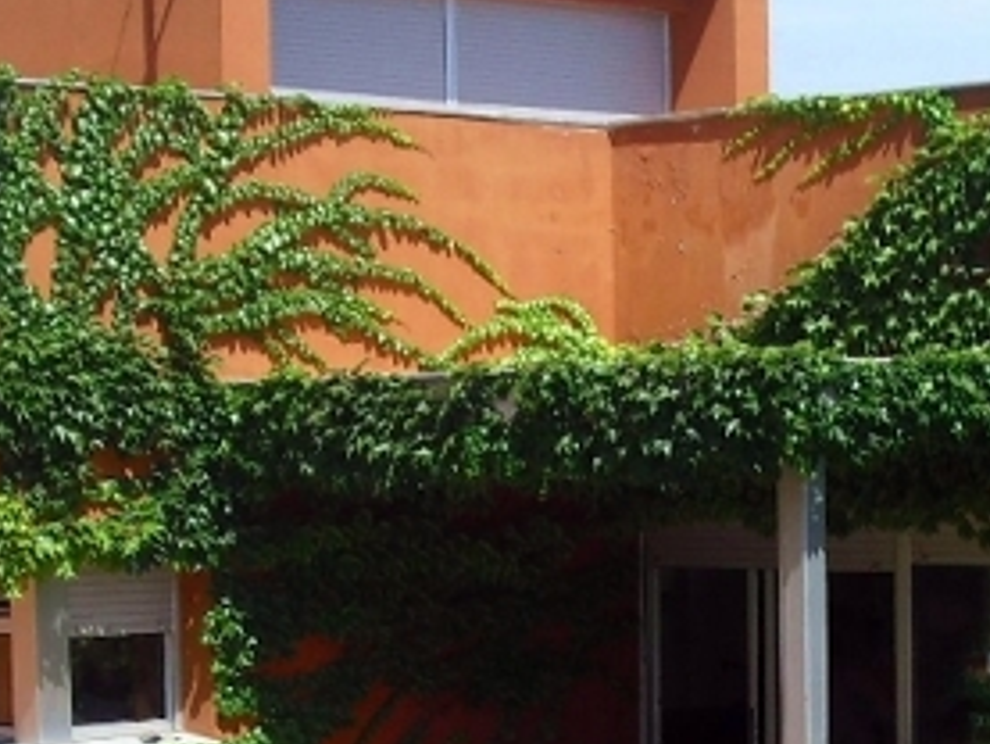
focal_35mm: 117
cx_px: 608
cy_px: 799
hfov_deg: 16.8
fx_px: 3348
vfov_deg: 12.5
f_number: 7.8
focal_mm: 6.3
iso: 64
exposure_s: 1/100
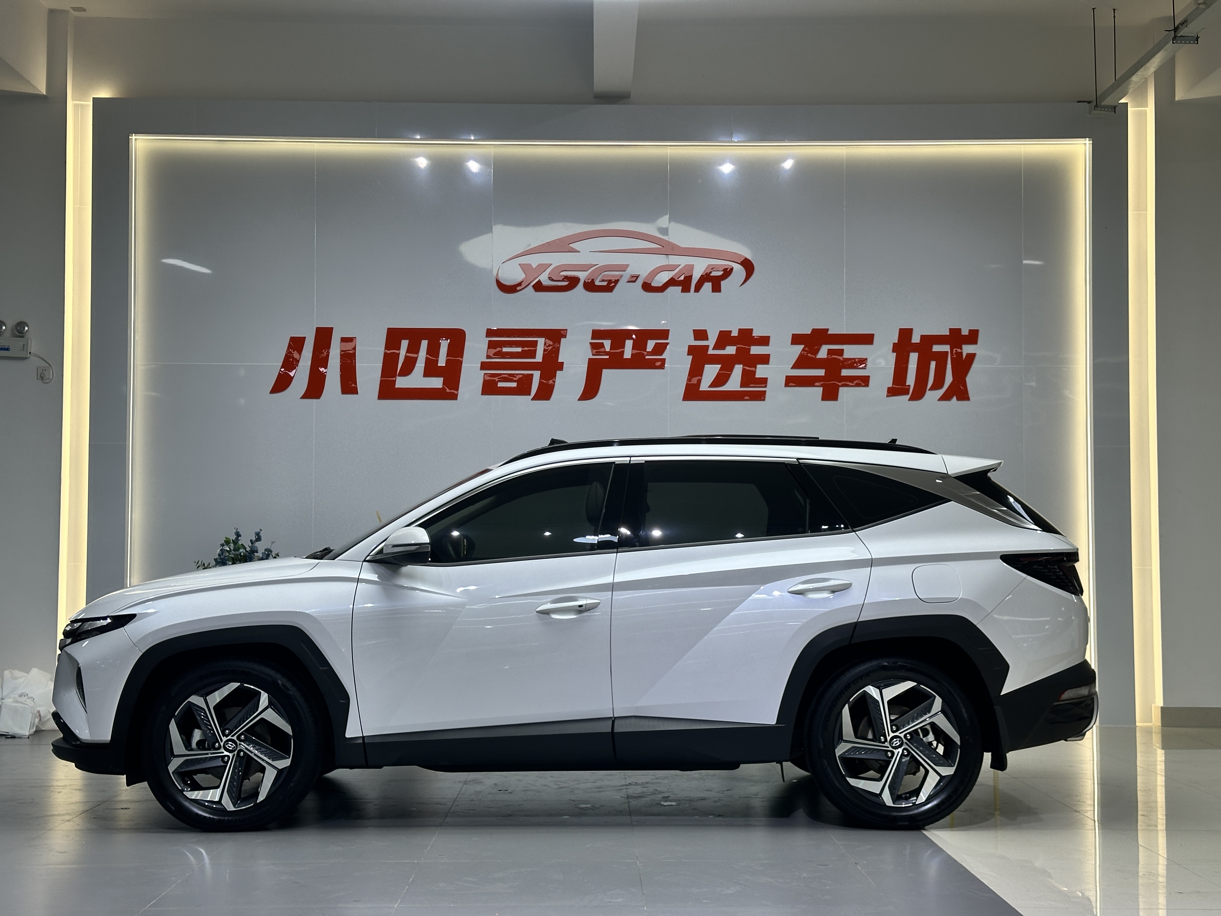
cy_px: 458
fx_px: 1693
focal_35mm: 48
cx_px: 610
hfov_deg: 39.7
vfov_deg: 30.3
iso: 50
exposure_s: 1/177
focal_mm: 6.86
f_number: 1.78
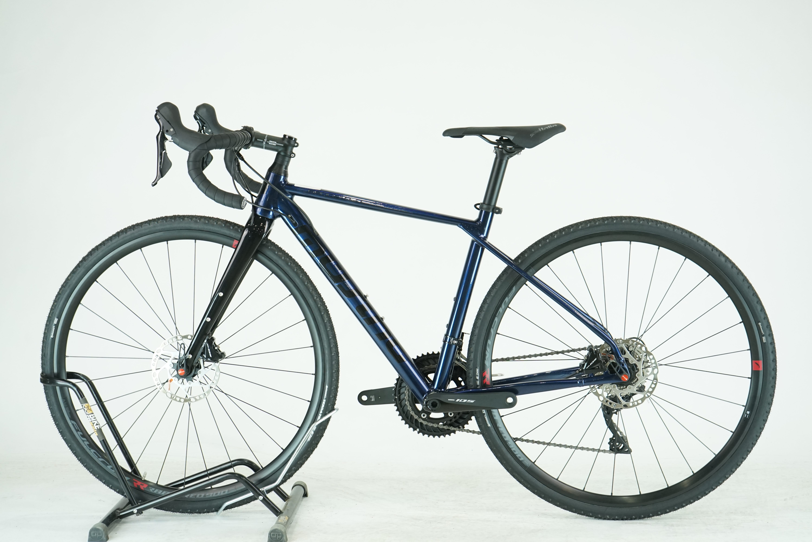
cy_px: 271
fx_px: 1308
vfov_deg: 23.4
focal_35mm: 58
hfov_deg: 34.5
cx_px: 406
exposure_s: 1/200
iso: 1600
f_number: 5.6
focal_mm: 58
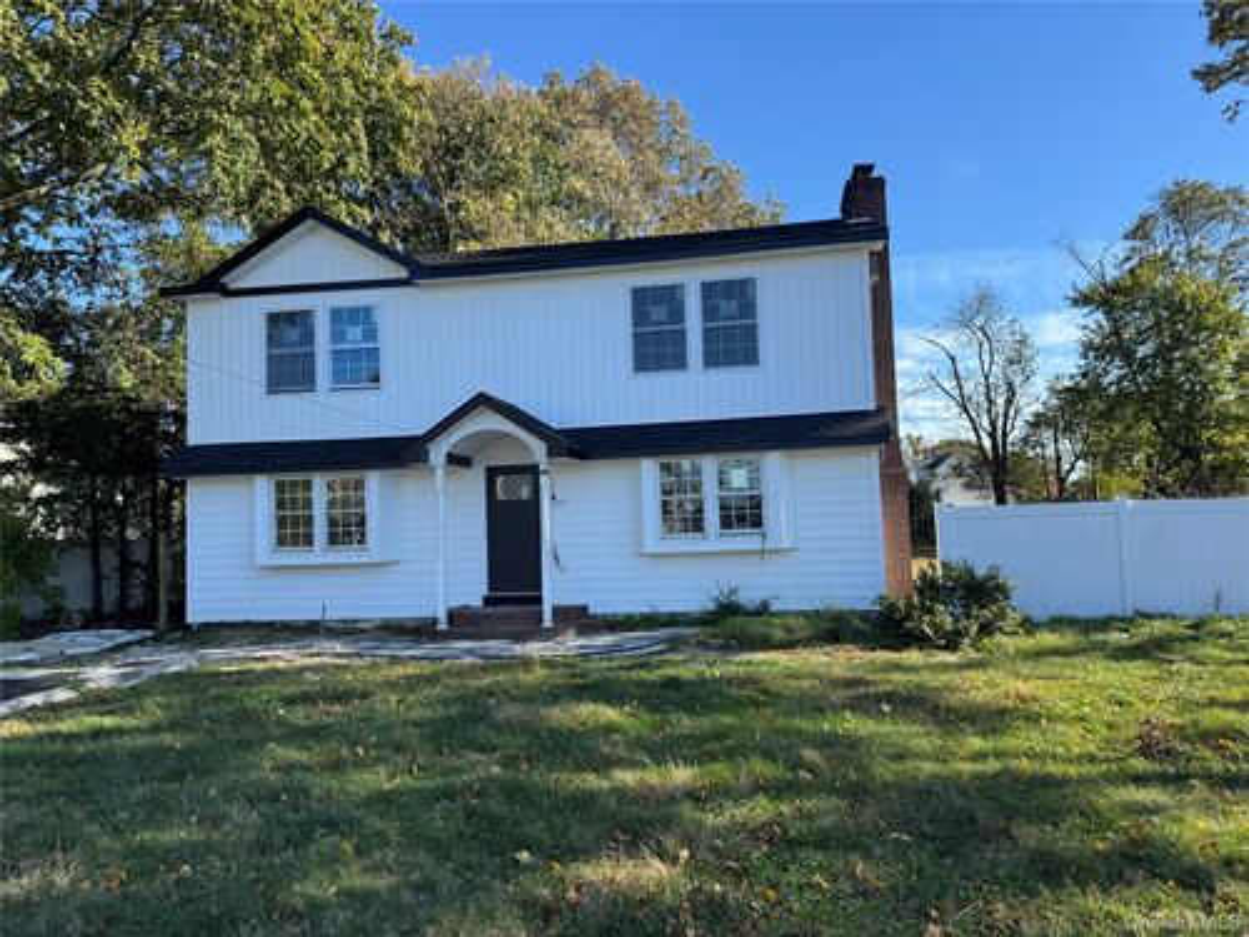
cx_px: 624
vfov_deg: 56.8
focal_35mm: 24
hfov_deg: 71.6
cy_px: 468
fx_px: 866
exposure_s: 1/1678
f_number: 1.78
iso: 80
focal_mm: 6.76
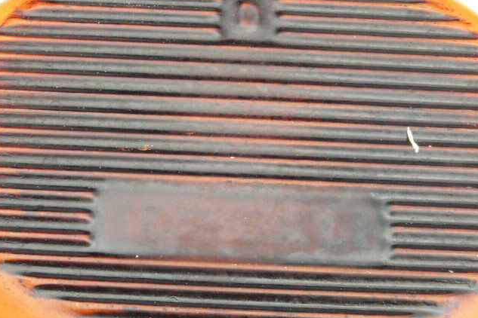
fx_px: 823
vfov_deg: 21.9
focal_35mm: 62
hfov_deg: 32.4
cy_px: 151
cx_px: 238
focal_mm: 6.1
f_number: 8
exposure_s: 1/15
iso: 400
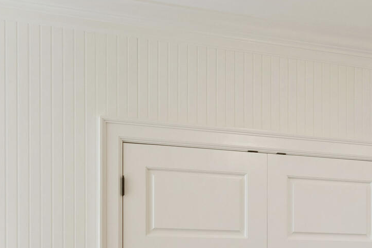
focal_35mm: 62
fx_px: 641
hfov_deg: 31.3
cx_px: 311
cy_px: 280
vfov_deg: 20.7
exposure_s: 1
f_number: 8
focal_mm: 10
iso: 100
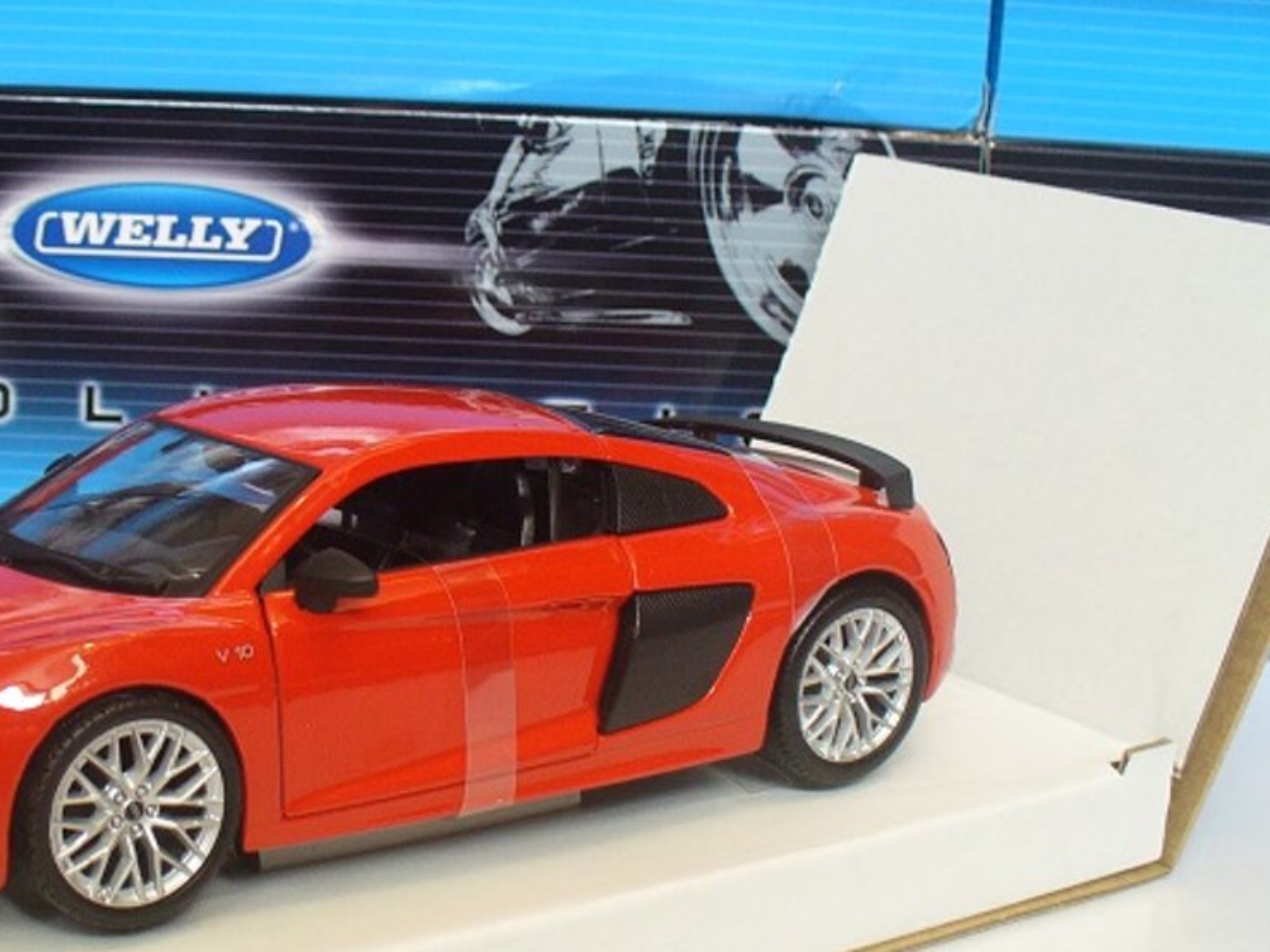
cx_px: 403
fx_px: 2201
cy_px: 461
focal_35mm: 60
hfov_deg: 31.9
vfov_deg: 24.4
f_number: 2.8
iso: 150
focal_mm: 6.1
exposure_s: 1/25
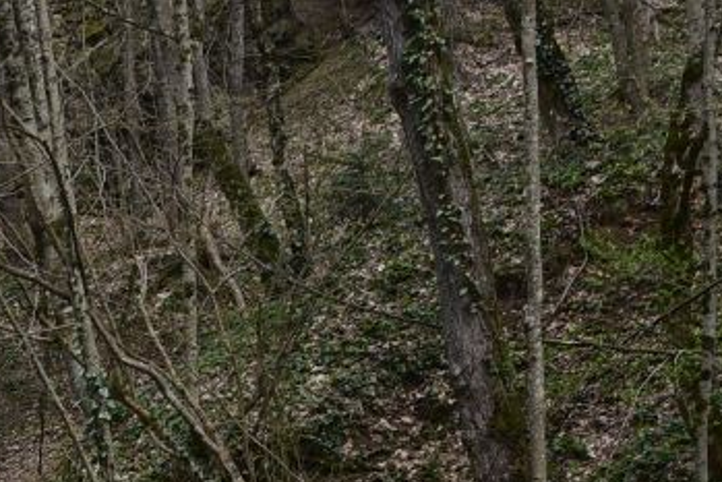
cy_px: 630
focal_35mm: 186
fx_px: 3732
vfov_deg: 7.3
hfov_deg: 10.8
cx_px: -172
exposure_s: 1/125
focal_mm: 50
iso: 320
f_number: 9
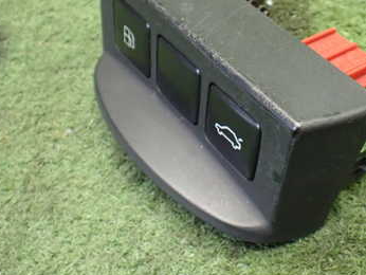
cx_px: 234
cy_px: 86
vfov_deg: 27.8
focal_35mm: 52
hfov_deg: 36.5
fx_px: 550
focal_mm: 5.4
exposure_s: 1/80
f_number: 2.3
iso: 800
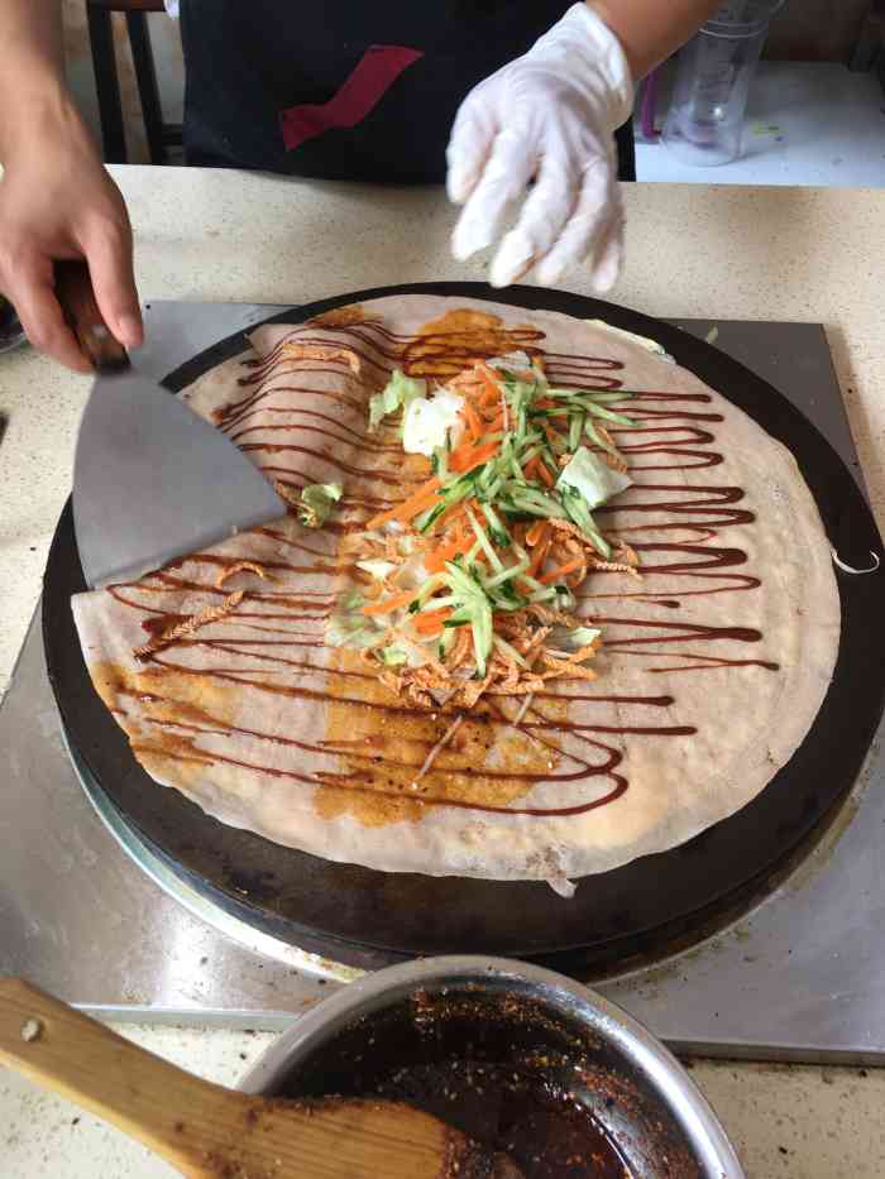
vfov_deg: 61.7
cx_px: 442
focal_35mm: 29
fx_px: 988
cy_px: 590
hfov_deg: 48.2
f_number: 2.2
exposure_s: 1/50
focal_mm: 4.15
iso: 32
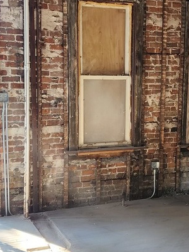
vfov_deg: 31.2
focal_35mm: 62
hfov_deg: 23.4
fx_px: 452
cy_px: 124
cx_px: 137
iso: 320
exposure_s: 1/120
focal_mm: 6.4
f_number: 1.8
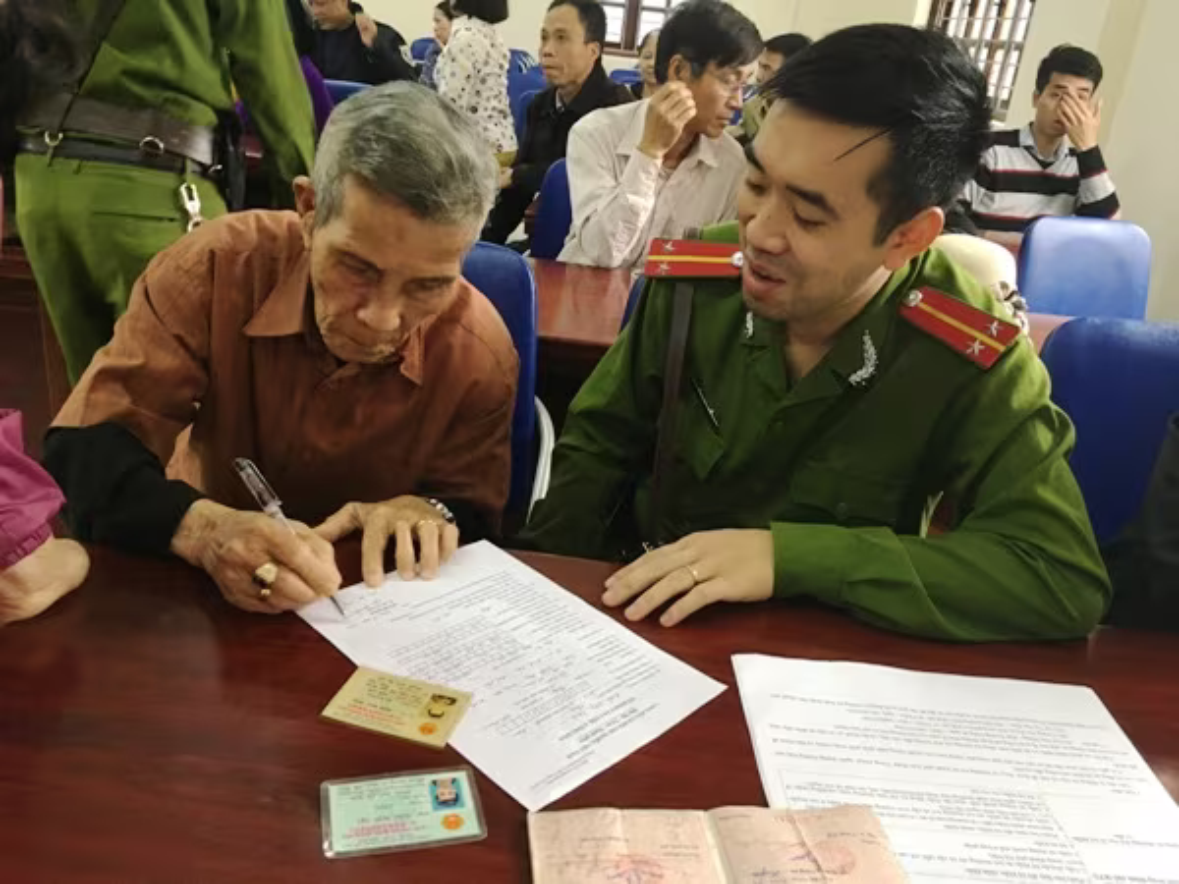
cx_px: 590
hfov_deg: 61.7
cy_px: 442
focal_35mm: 29
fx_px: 988
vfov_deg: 48.2
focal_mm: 4.15
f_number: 2.2
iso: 200
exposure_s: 1/33
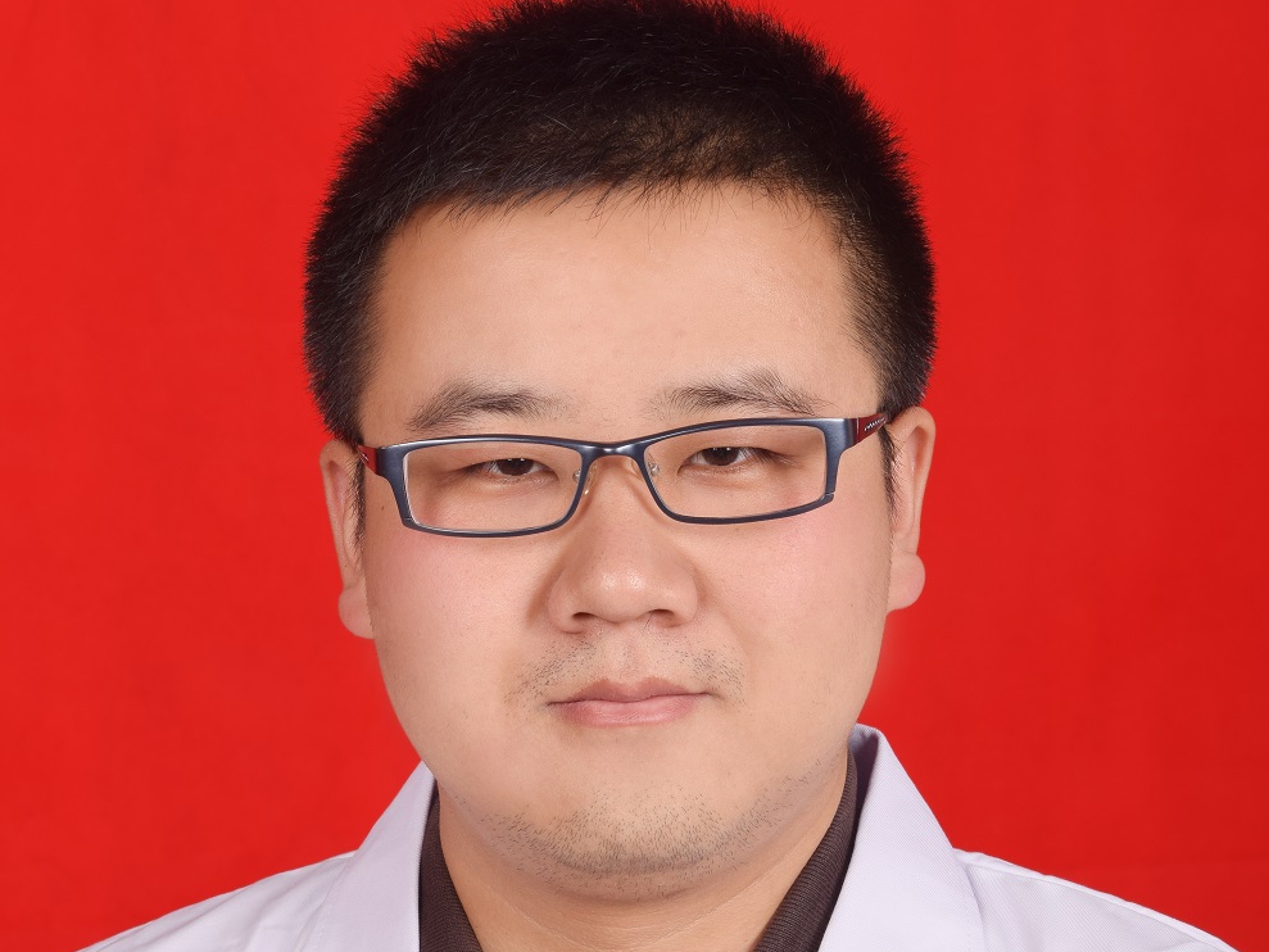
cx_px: 640
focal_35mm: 105
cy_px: 718
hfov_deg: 18.7
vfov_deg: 14.0
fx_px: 3850
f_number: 11
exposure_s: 1/80
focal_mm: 48
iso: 100
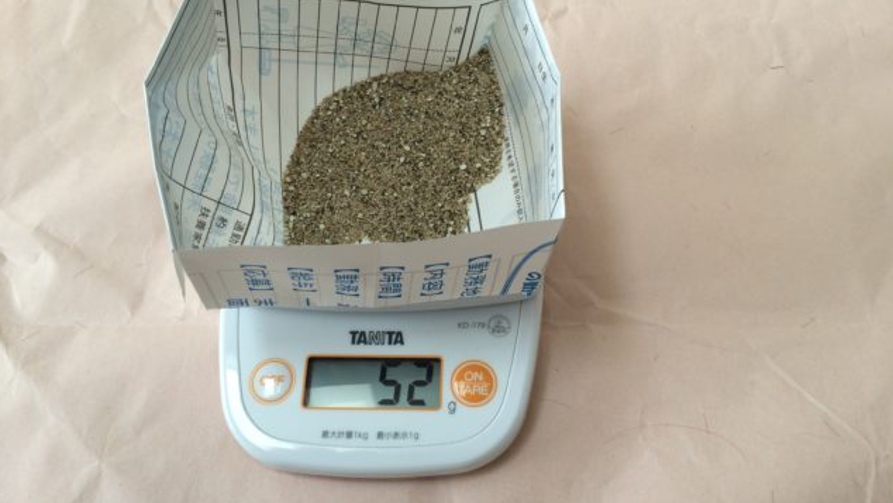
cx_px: 445
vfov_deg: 35.5
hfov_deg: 59.5
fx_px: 782
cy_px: 200
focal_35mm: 33
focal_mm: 4.12
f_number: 2.2
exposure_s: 1/60
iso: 40
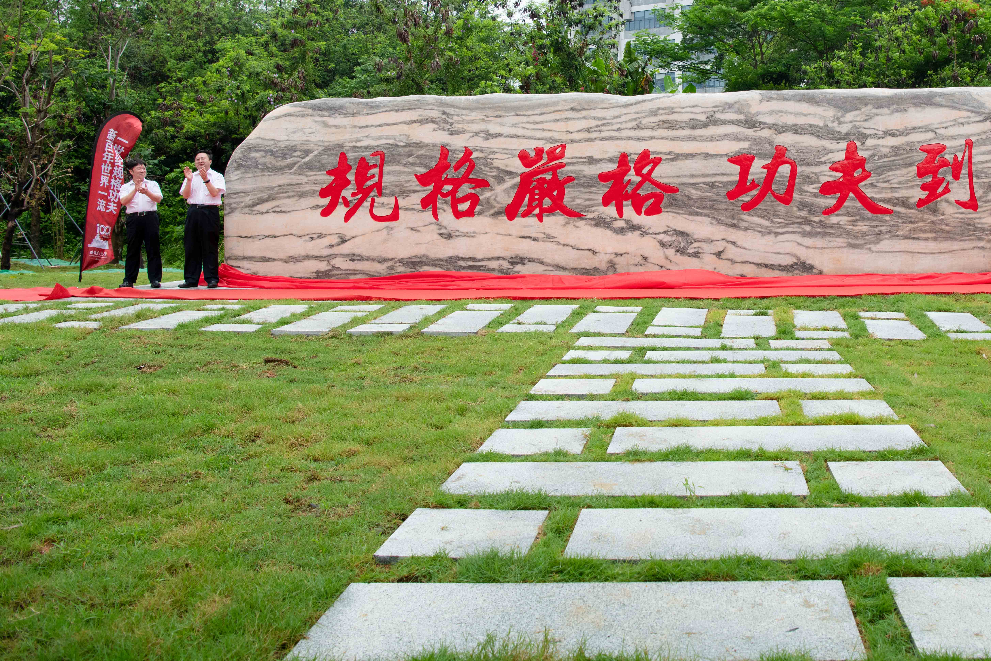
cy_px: 193
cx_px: 683
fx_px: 936
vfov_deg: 38.2
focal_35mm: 34
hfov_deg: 54.3
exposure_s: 1/320
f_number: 7.1
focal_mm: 24
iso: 250
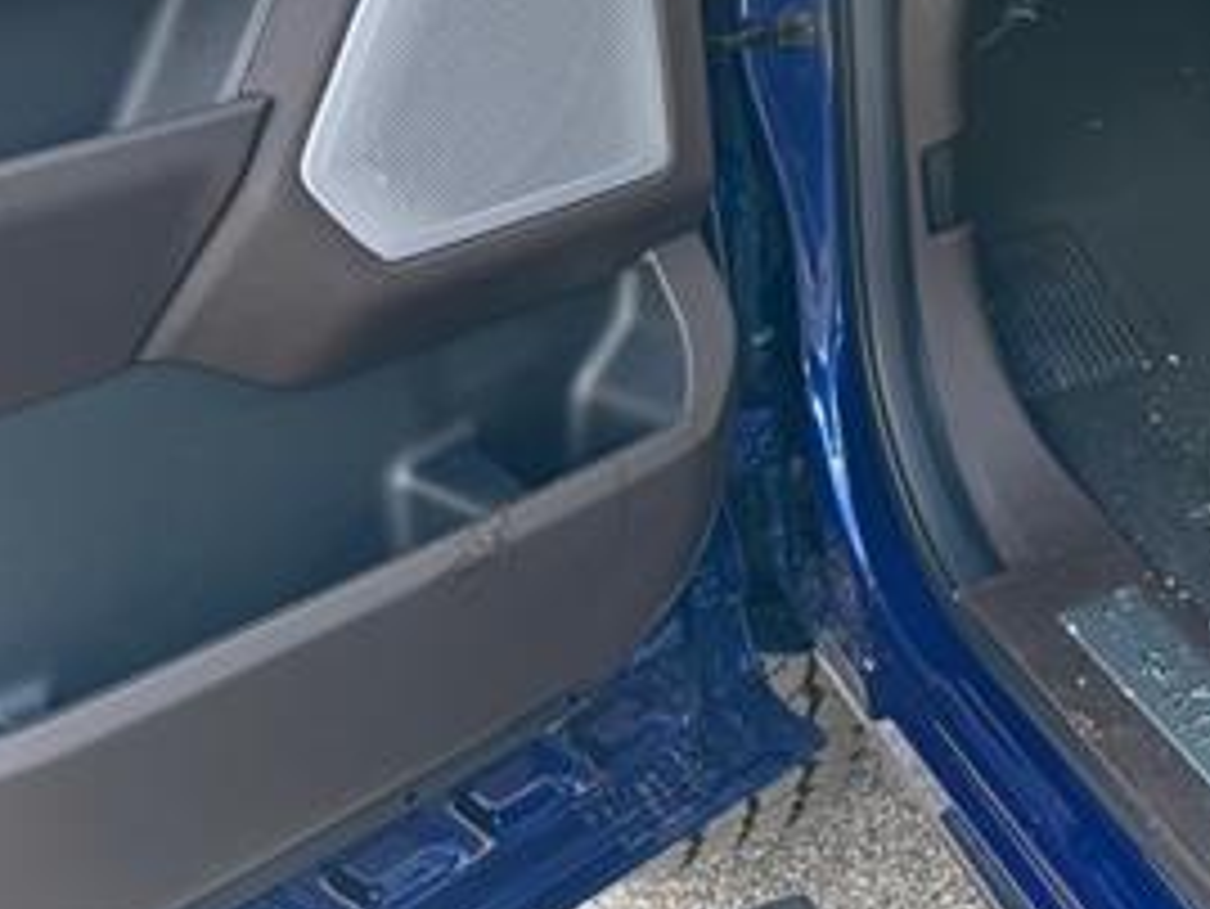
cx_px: 1066
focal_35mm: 57
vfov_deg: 23.7
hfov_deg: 32.3
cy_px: -148
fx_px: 1993
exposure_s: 1/237
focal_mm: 6.76
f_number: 1.78
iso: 80
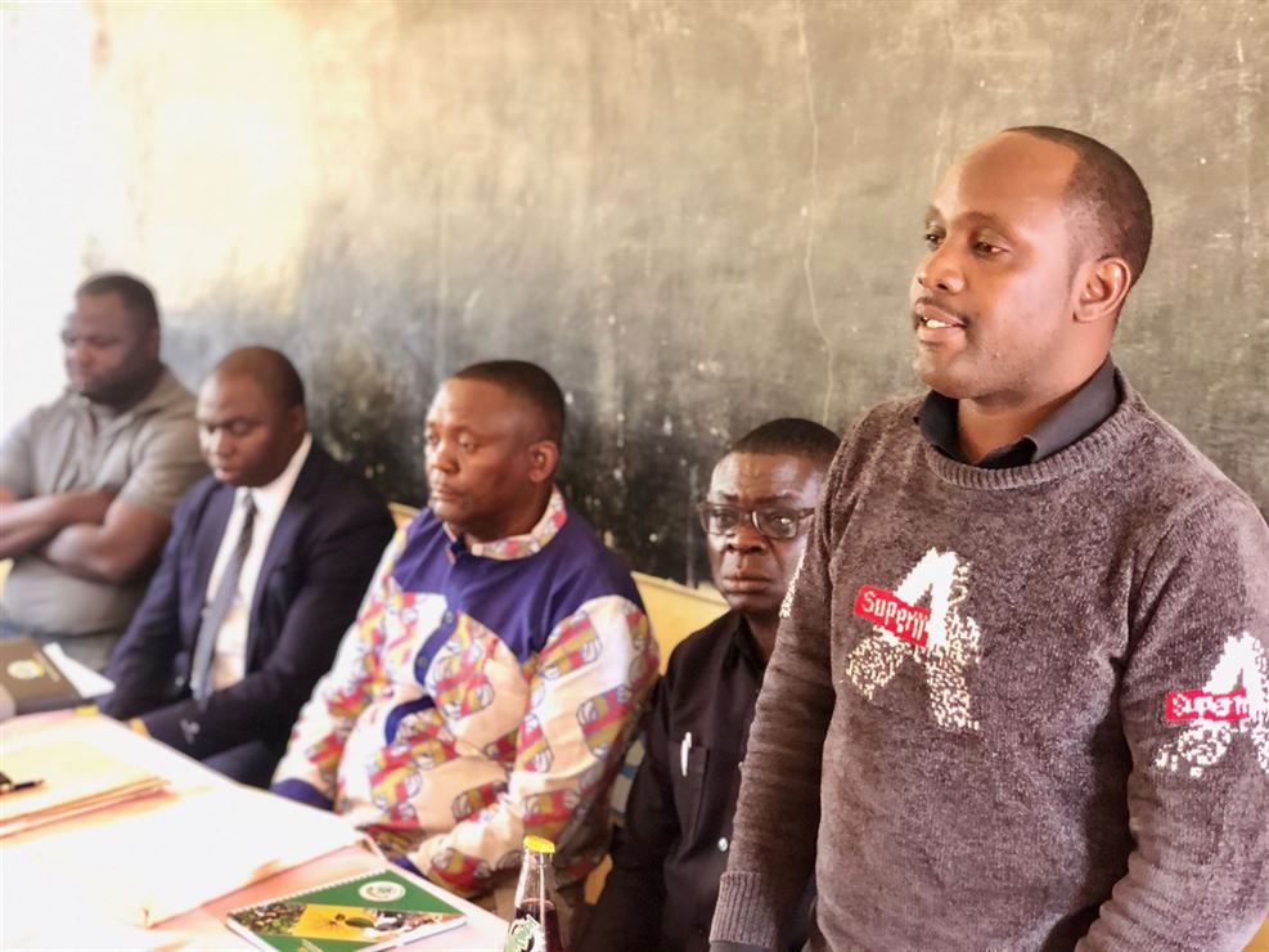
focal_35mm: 52
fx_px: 1906
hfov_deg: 36.8
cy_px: 476
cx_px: 634
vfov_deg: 28.0
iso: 160
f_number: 2.4
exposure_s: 1/17
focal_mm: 6
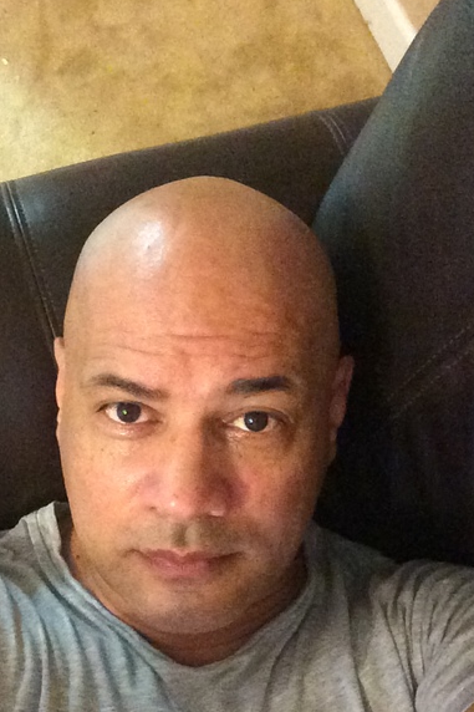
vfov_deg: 40.6
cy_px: 474
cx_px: 194
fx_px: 949
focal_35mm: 48
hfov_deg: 28.0
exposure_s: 1/15
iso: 1000
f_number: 2.4
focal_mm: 2.15
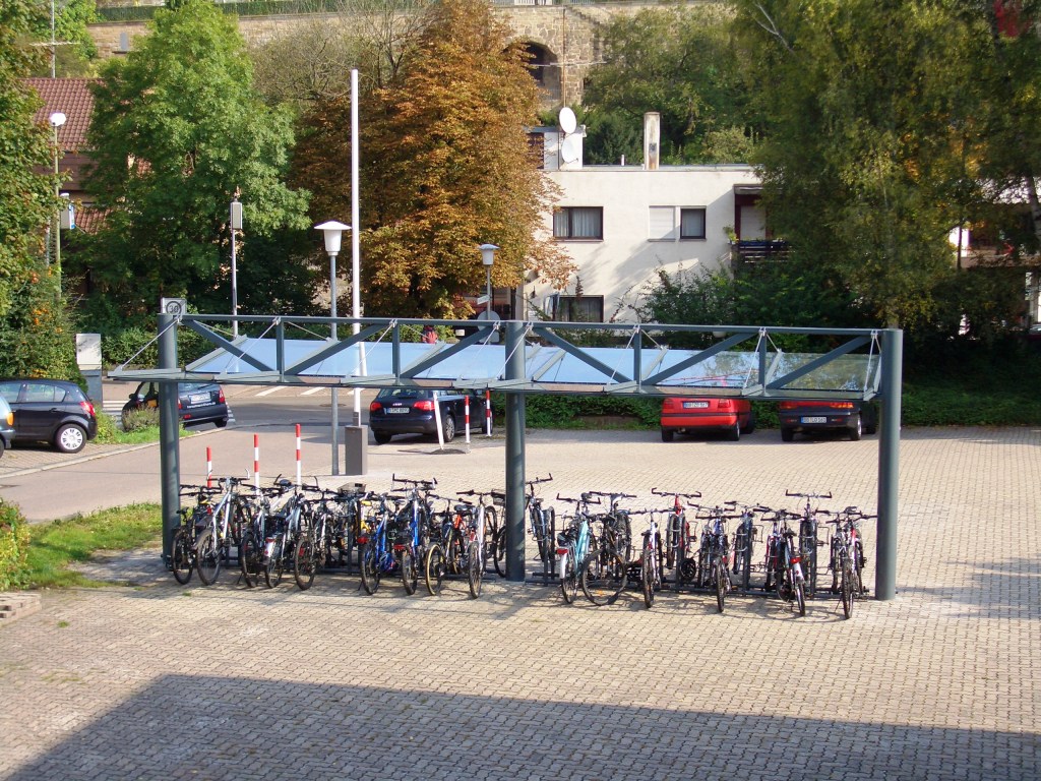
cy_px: 390
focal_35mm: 62
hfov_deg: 31.2
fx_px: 1865
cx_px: 520
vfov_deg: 23.7
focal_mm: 10.2
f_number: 3.5
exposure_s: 1/320
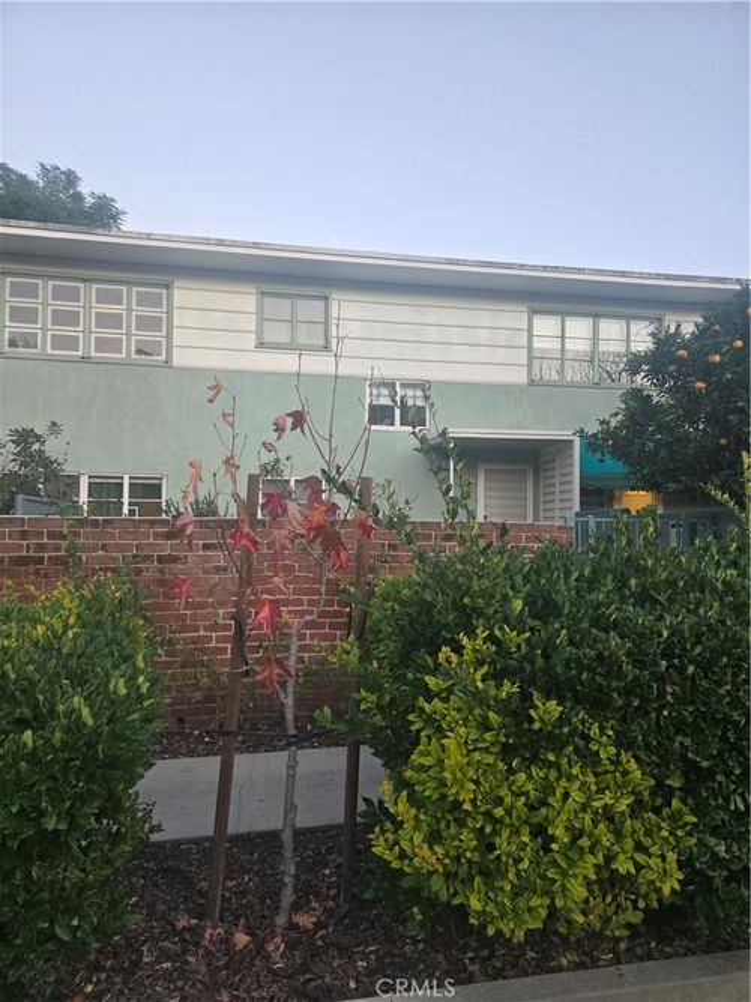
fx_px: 666
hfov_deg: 58.9
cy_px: 501
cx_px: 376
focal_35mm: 23
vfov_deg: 73.9
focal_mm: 5.4
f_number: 1.8
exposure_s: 1/180
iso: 200
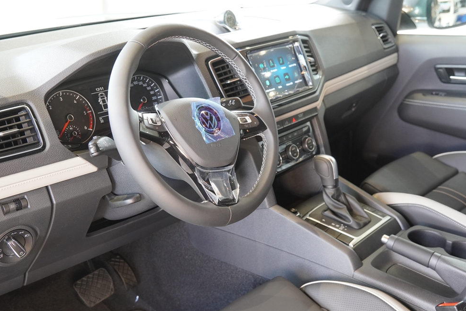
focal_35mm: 46
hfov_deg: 43.1
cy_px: 155
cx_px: 234
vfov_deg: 29.6
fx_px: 590
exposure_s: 1/60
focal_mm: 29
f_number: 4
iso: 1250
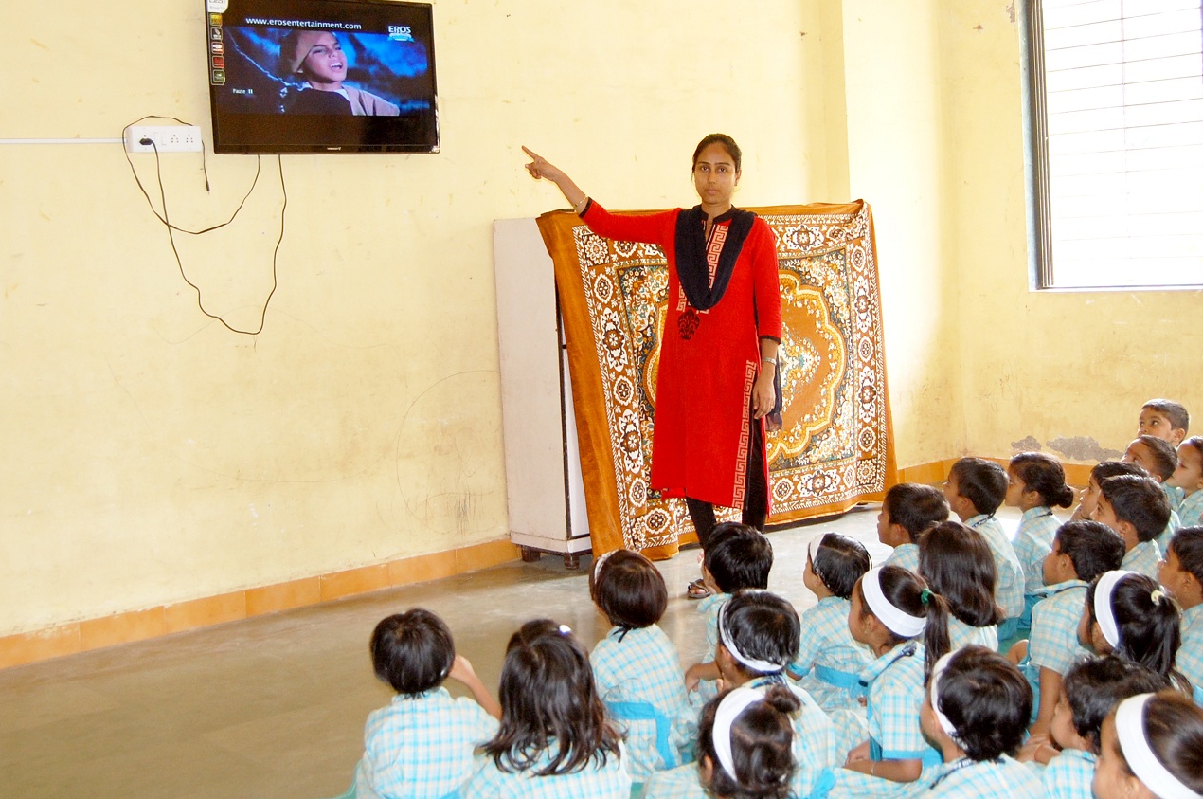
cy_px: 408
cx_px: 634
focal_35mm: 43
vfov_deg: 31.1
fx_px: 1435
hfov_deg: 45.5
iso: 400
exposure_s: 1/60
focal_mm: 26
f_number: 4
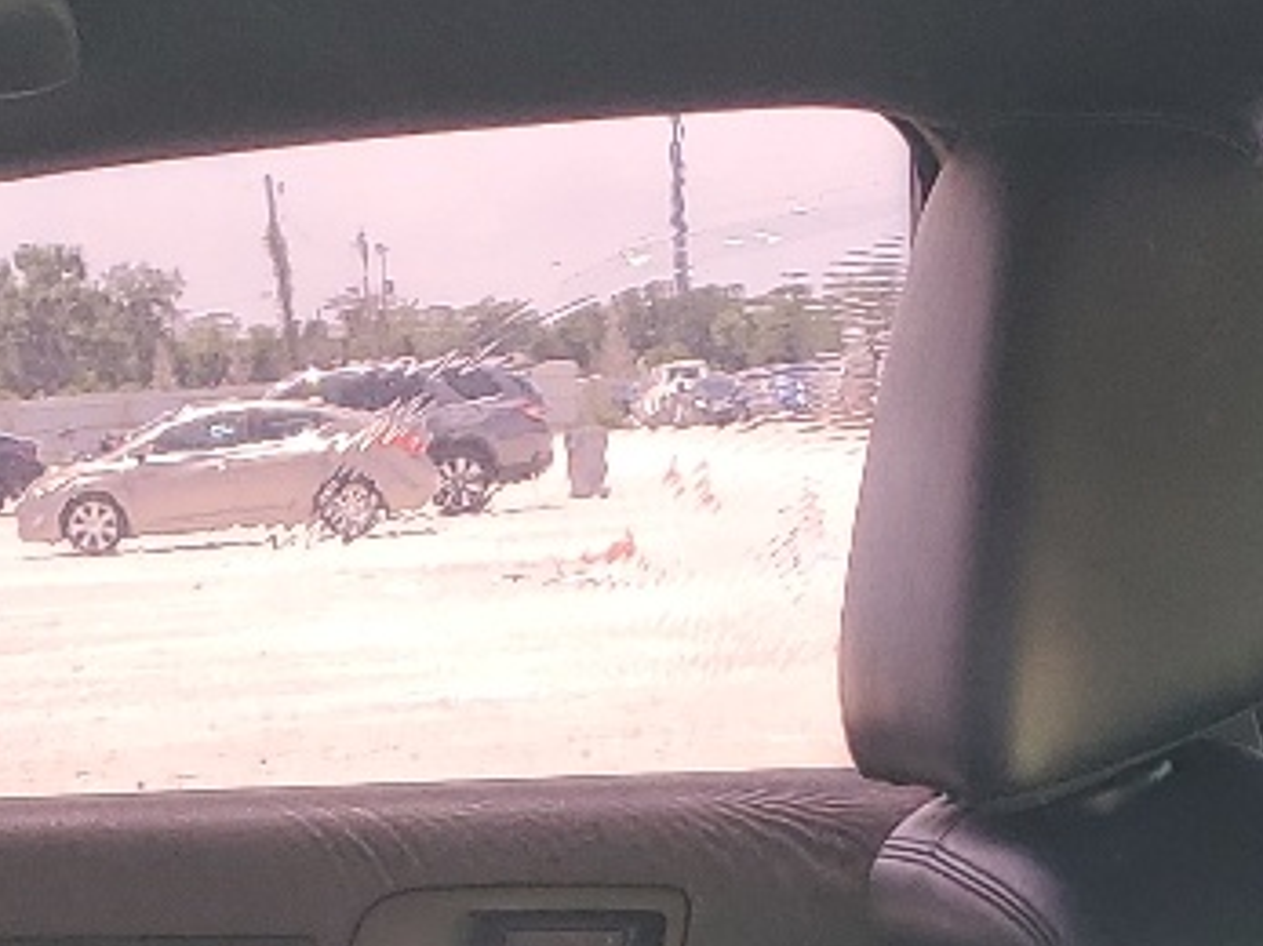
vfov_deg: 10.9
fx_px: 4377
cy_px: 2081
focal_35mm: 120
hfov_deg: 16.4
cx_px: 510
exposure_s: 1/294
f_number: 1.5
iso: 50
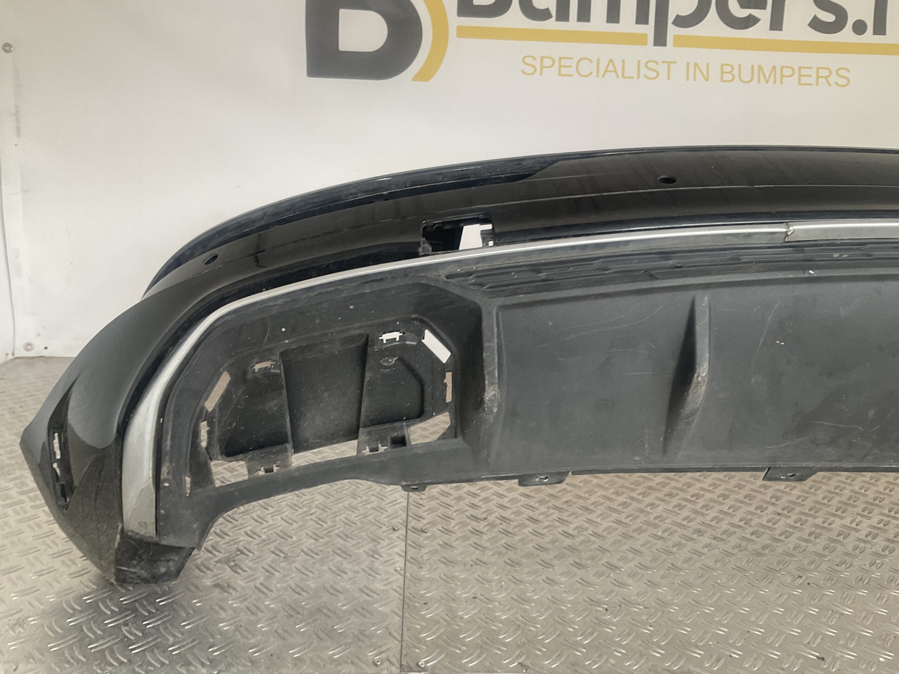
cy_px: 337
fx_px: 753
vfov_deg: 48.2
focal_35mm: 29
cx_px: 450
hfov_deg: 61.7
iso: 40
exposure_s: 1/50
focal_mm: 3
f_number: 1.8
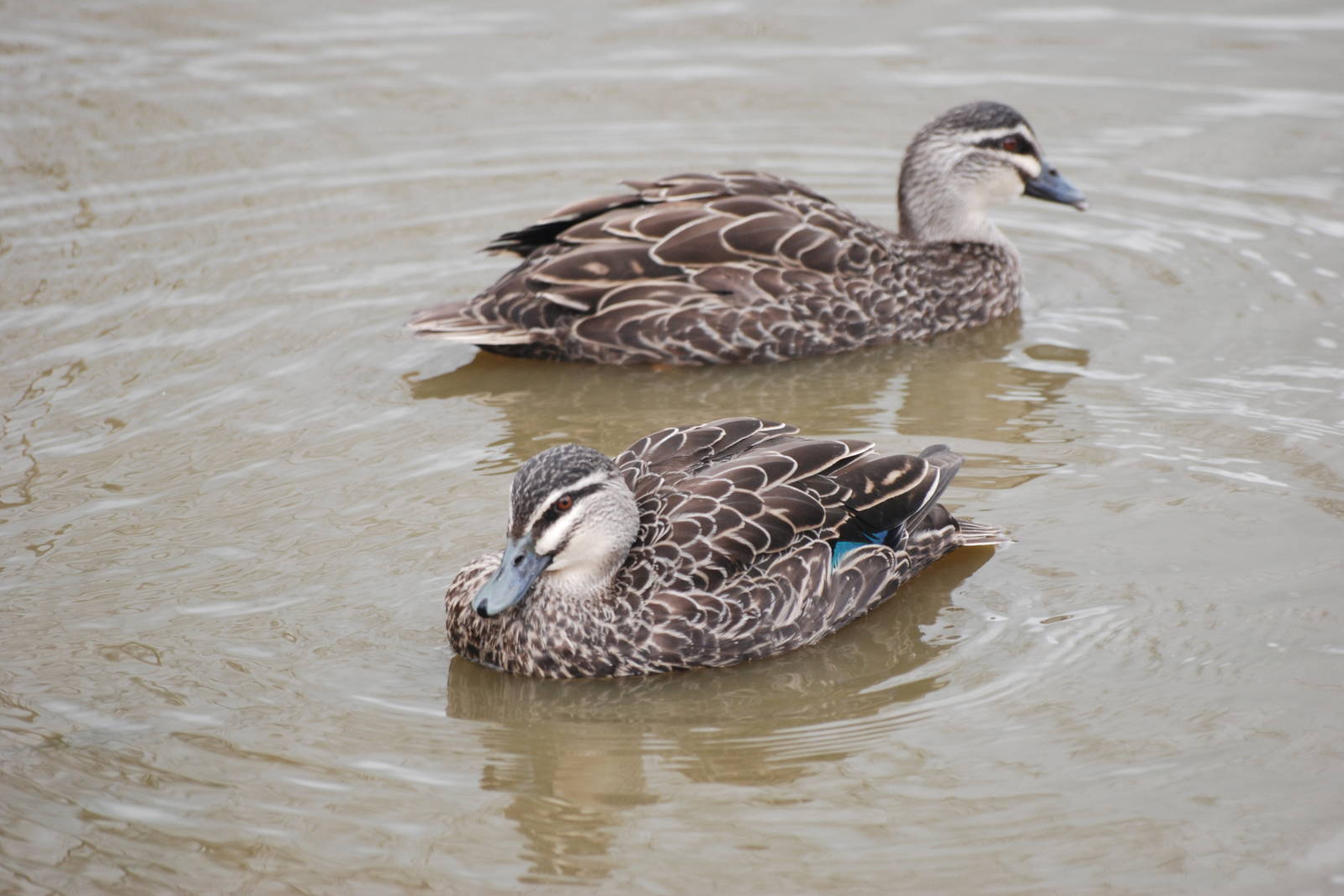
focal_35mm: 361
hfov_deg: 5.7
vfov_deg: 3.8
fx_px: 13475
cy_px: 448
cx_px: 672
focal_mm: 240
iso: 400
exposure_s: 1/400
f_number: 5.3
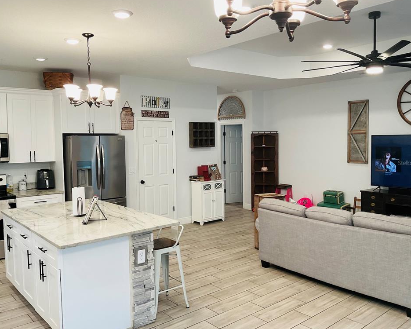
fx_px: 377
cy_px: 163
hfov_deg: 57.2
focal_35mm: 31
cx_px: 200
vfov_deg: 47.1
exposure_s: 1/60
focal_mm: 3
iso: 50
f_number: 1.8
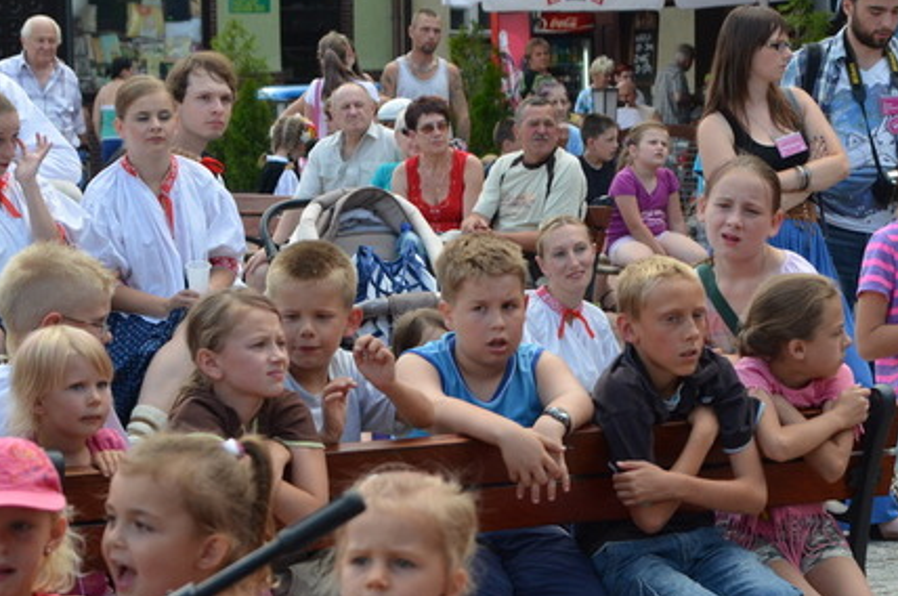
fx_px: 4334
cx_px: 508
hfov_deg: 11.8
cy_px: 329
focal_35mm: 174
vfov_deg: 7.9
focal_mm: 70
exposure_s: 1/640
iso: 800
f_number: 6.3
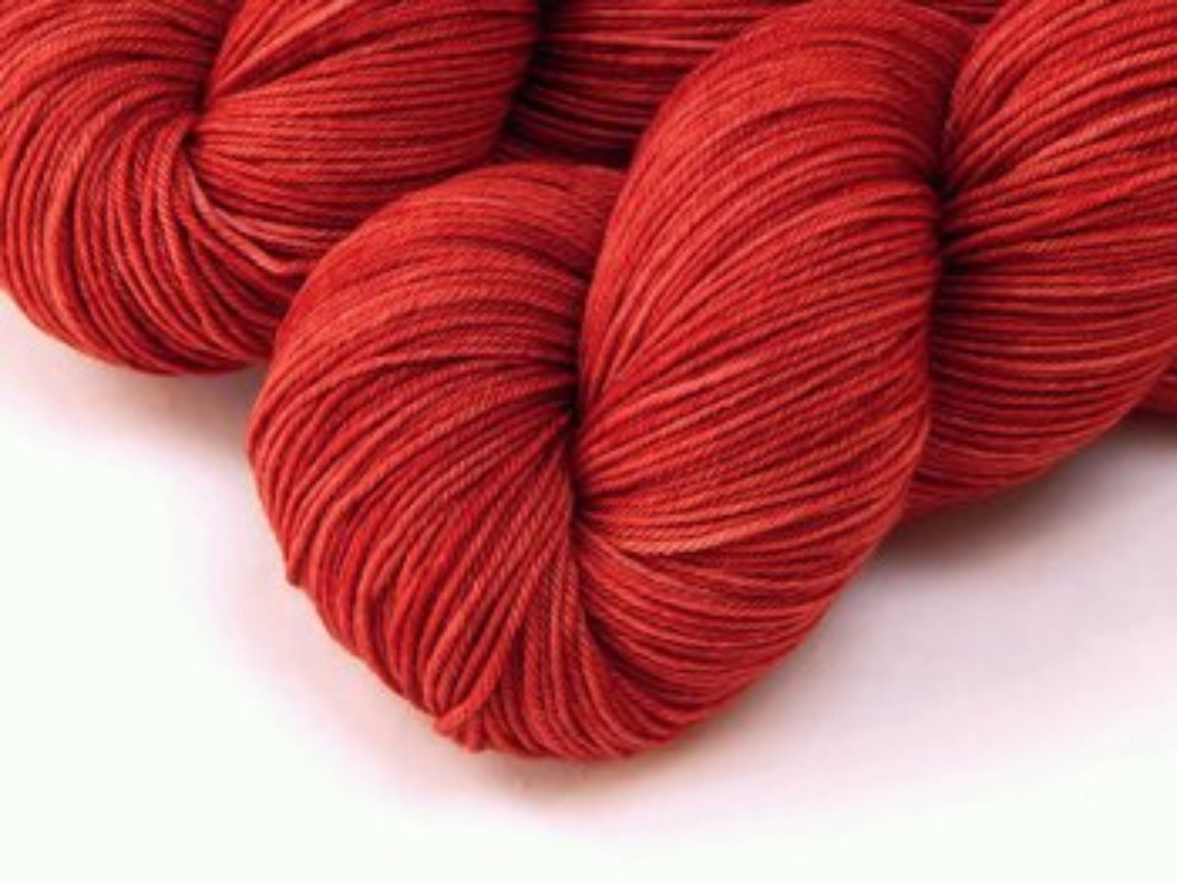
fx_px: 3913
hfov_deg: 17.1
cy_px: 442
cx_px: 588
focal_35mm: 115
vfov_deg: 12.9
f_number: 4.6
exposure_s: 1/20
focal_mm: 20.5
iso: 125
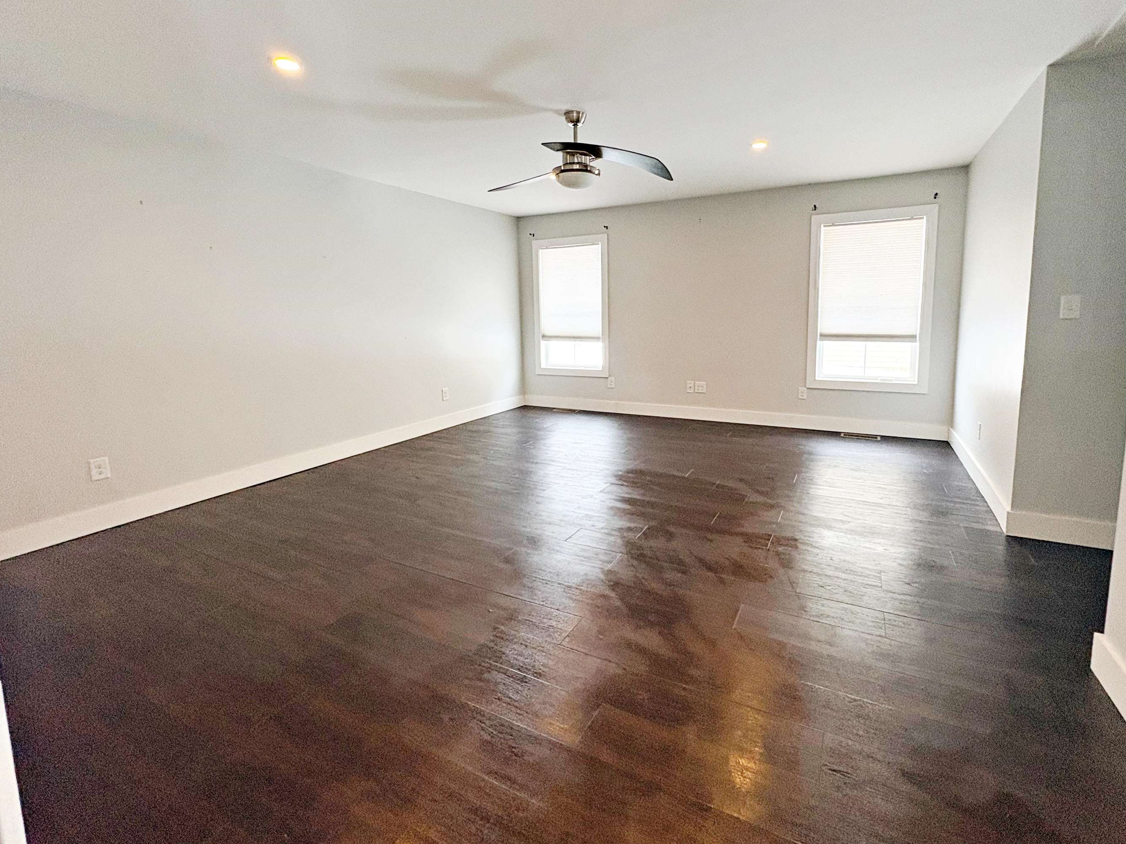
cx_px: 605
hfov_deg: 94.3
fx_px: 520
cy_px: 370
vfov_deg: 77.8
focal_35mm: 16
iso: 400
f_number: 2.2
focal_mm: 2.22
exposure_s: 1/60
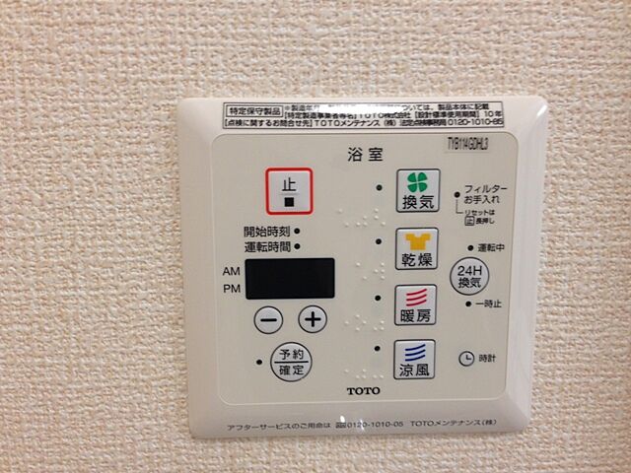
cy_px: 236
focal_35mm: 33
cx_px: 316
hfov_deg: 55.4
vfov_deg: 42.9
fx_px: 602
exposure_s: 1/20
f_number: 2.4
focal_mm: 4.12
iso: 50
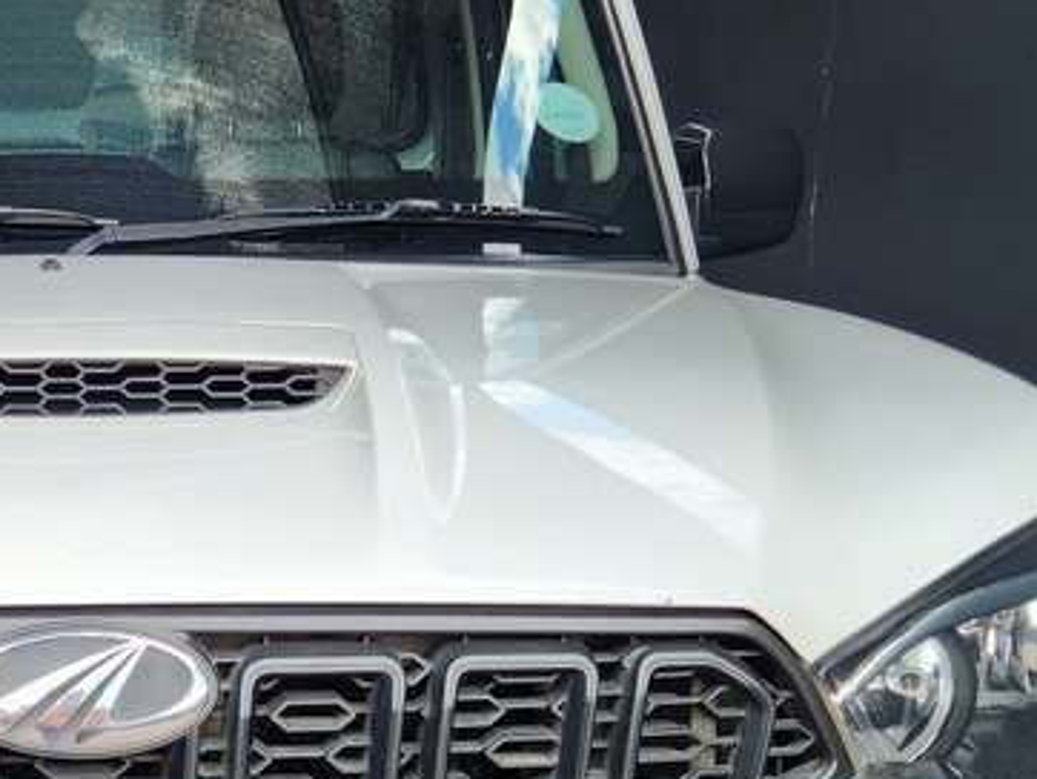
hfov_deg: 28.2
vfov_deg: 21.8
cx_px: 34
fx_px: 1949
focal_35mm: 65
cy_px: 770
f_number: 1.8
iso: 20
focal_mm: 5.4
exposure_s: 1/208
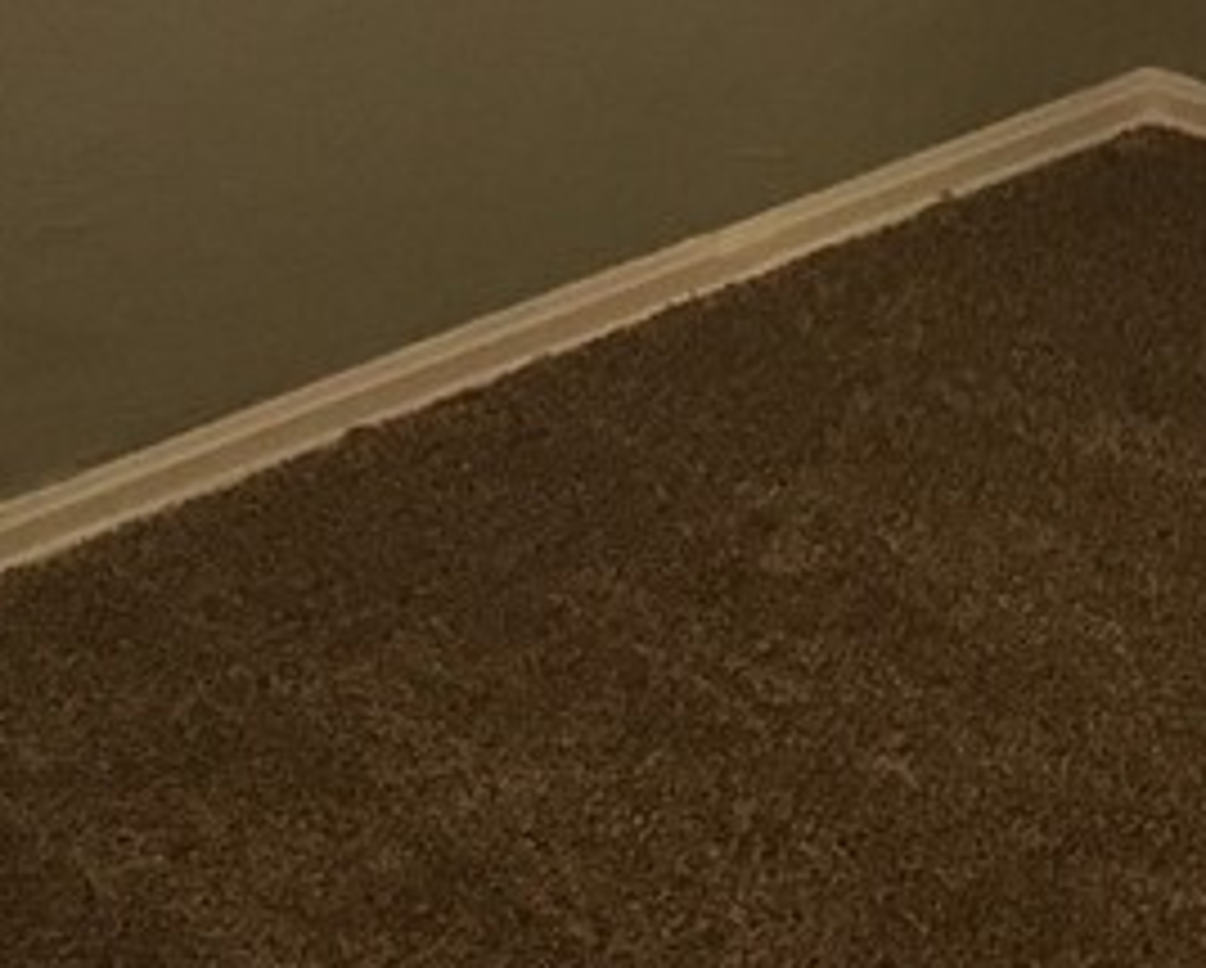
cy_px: -653
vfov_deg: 13.2
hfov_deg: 16.9
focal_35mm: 108
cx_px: 1480
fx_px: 3859
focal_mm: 4.15
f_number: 2.2
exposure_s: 1/30
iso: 160
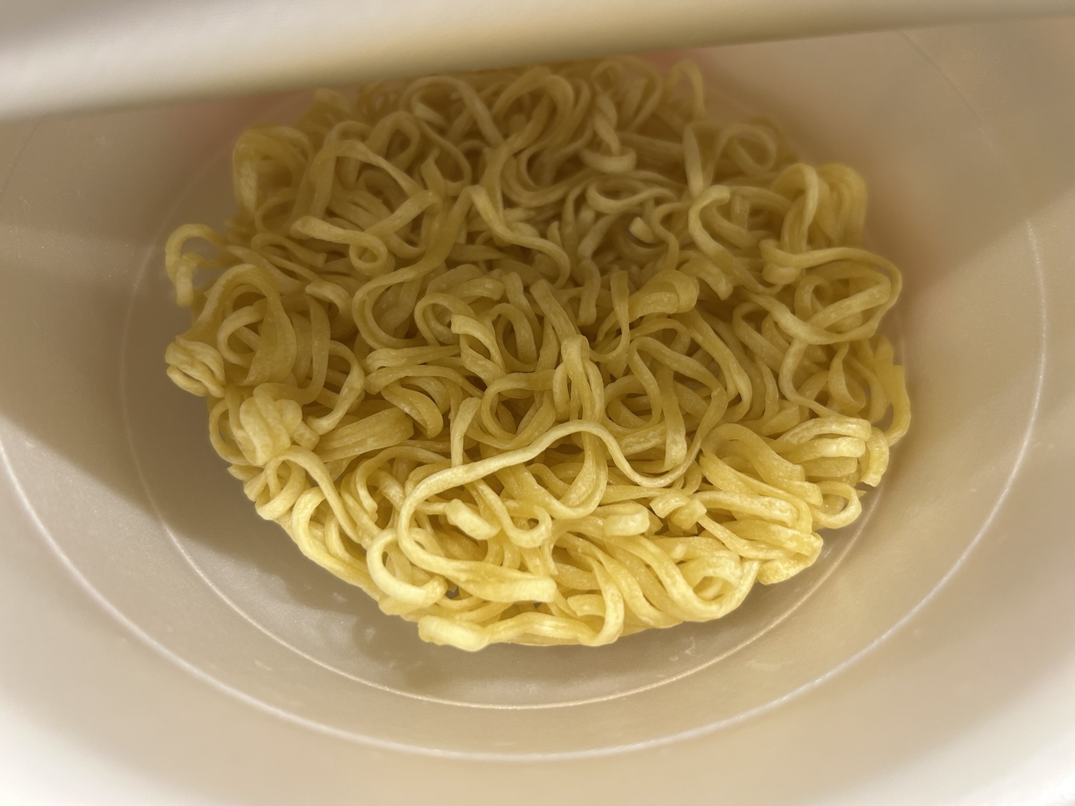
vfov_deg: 53.1
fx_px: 807
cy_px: 403
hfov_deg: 67.3
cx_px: 538
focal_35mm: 26
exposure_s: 1/100
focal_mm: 5.7
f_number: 1.5
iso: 125
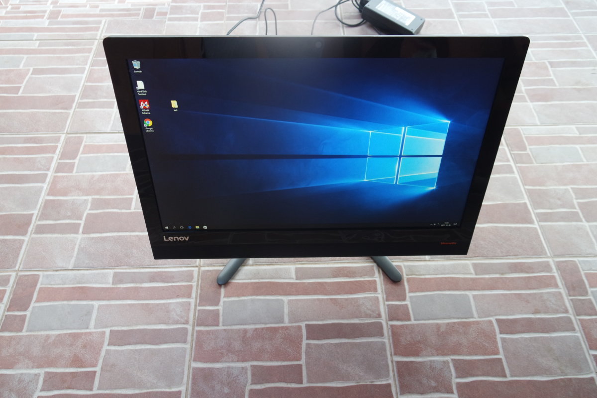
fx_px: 398
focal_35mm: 24
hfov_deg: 73.7
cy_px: 199
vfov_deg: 53.1
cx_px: 298
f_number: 3.5
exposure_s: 1/30
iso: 400
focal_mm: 9
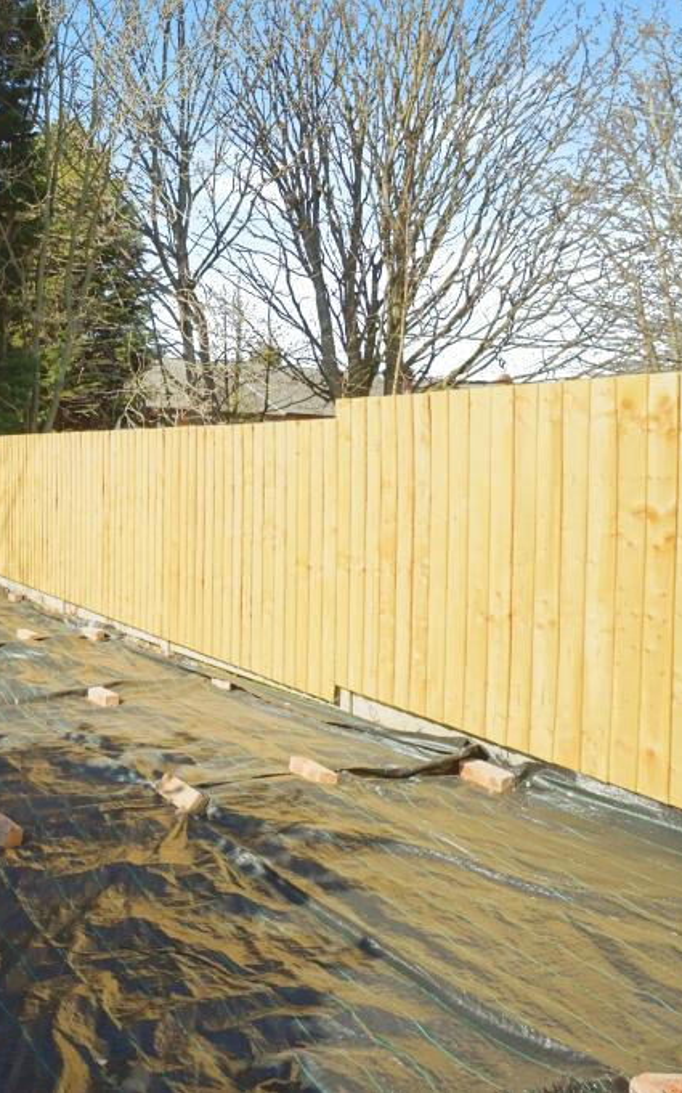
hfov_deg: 41.9
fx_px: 685
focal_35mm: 23
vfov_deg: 77.2
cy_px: 546
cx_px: -69
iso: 100
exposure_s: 1/125
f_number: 8
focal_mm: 10
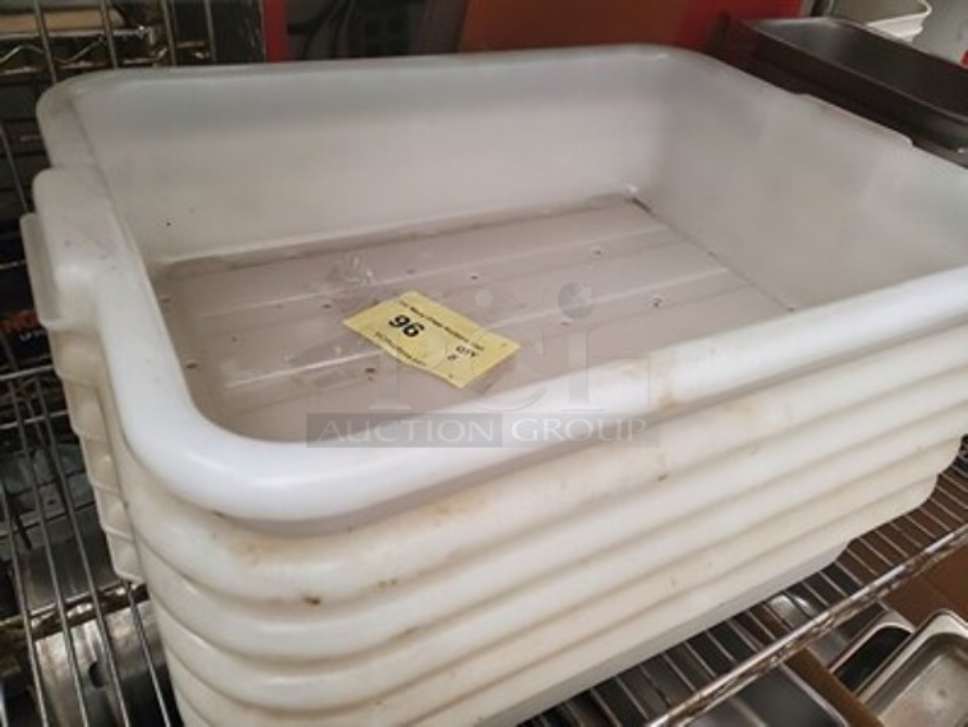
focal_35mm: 26
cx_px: 484
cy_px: 364
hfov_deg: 67.3
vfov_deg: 53.1
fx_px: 727
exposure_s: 1/50
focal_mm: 4.3
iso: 500
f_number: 1.5
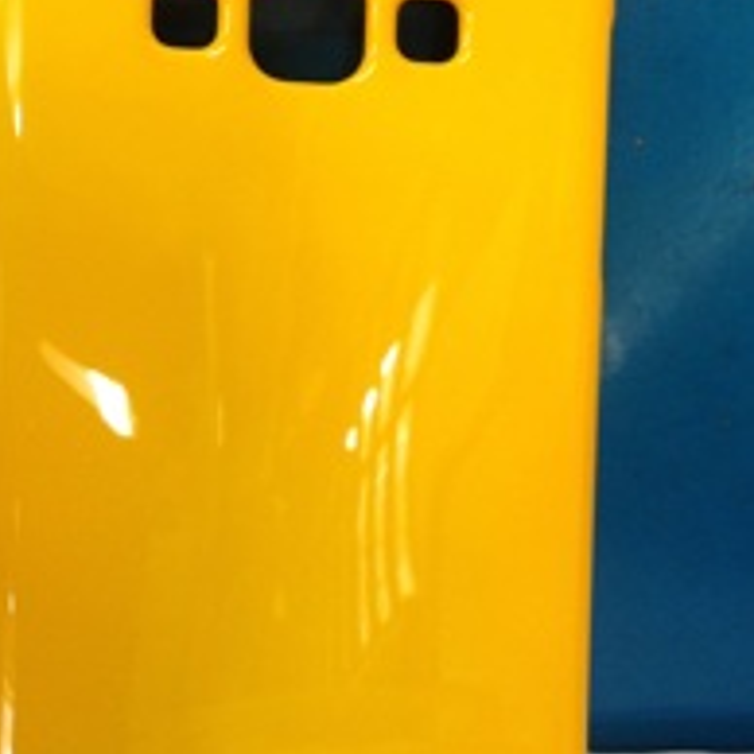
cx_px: 255
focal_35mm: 60
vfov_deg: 28.5
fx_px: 1479
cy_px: 476
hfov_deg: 28.4
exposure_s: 1/20
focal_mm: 4.12
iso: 125
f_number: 2.4
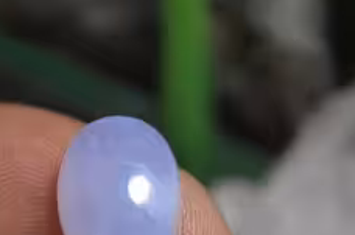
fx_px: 1426
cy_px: 193
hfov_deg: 14.2
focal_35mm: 145
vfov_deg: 9.4
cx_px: 131
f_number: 5.6
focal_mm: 55
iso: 400
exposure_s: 1/80
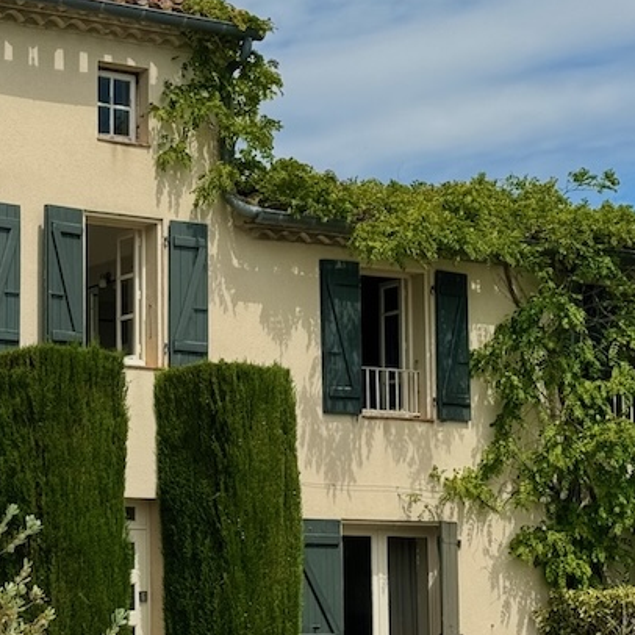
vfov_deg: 16.3
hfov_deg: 16.2
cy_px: 335
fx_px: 2221
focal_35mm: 107
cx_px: 145
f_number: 1.78
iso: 80
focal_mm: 6.86
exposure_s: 1/5848
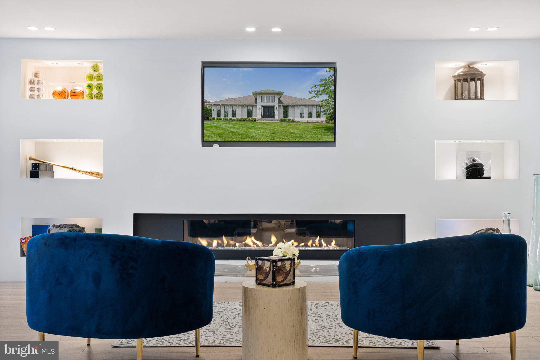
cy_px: 180
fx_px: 585
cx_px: 270
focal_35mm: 39
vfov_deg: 34.2
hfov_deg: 49.5
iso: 400
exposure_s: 5
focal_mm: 39
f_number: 8
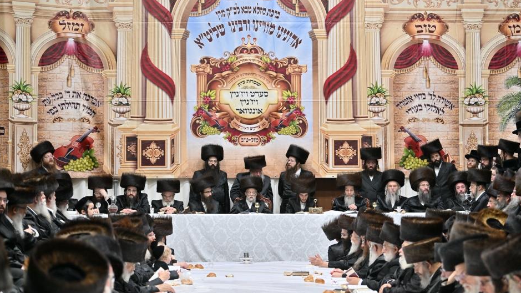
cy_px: 147
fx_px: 1105
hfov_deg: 26.5
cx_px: 278
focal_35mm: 80
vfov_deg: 15.1
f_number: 2.8
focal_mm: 70
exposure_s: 1/125
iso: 250
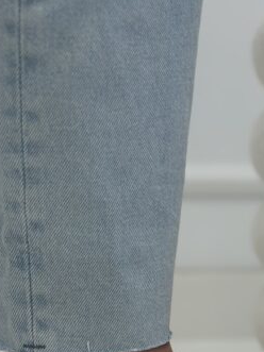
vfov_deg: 16.7
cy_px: 339
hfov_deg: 12.5
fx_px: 1180
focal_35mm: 116
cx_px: 288
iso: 100
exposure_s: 1/100
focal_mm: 6.86
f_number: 1.78
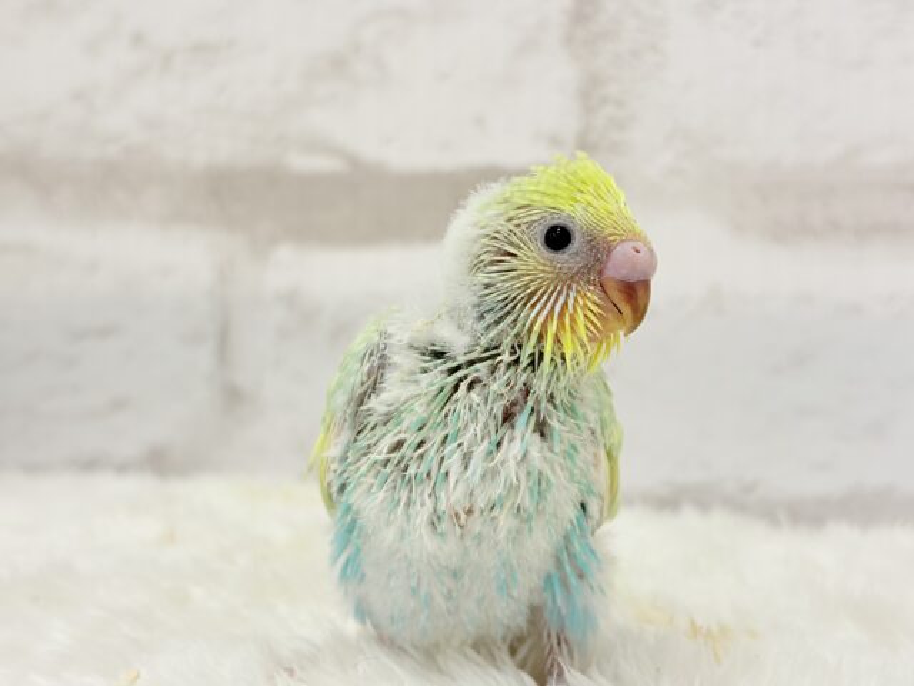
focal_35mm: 52
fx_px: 1373
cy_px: 343
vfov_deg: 28.0
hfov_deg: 36.8
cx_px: 457
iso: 40
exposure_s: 1/50
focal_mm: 5.96
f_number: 1.6
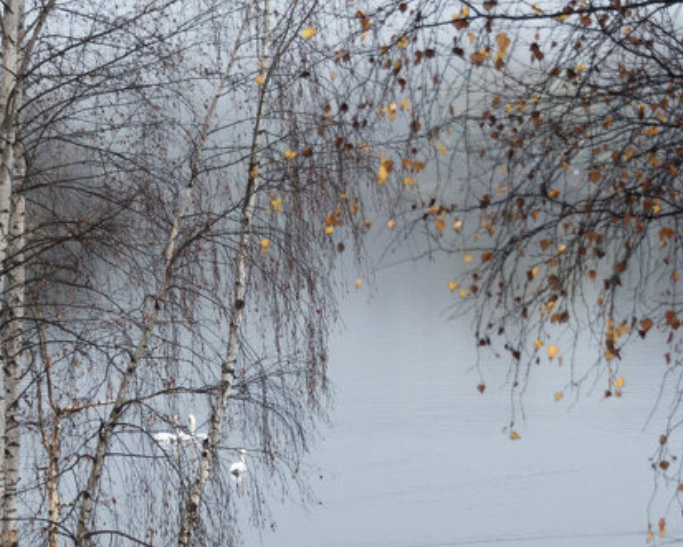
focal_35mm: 169
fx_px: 3419
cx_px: 265
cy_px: 371
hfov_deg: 11.4
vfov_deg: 9.1
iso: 640
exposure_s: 1/800
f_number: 4.8
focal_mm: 62
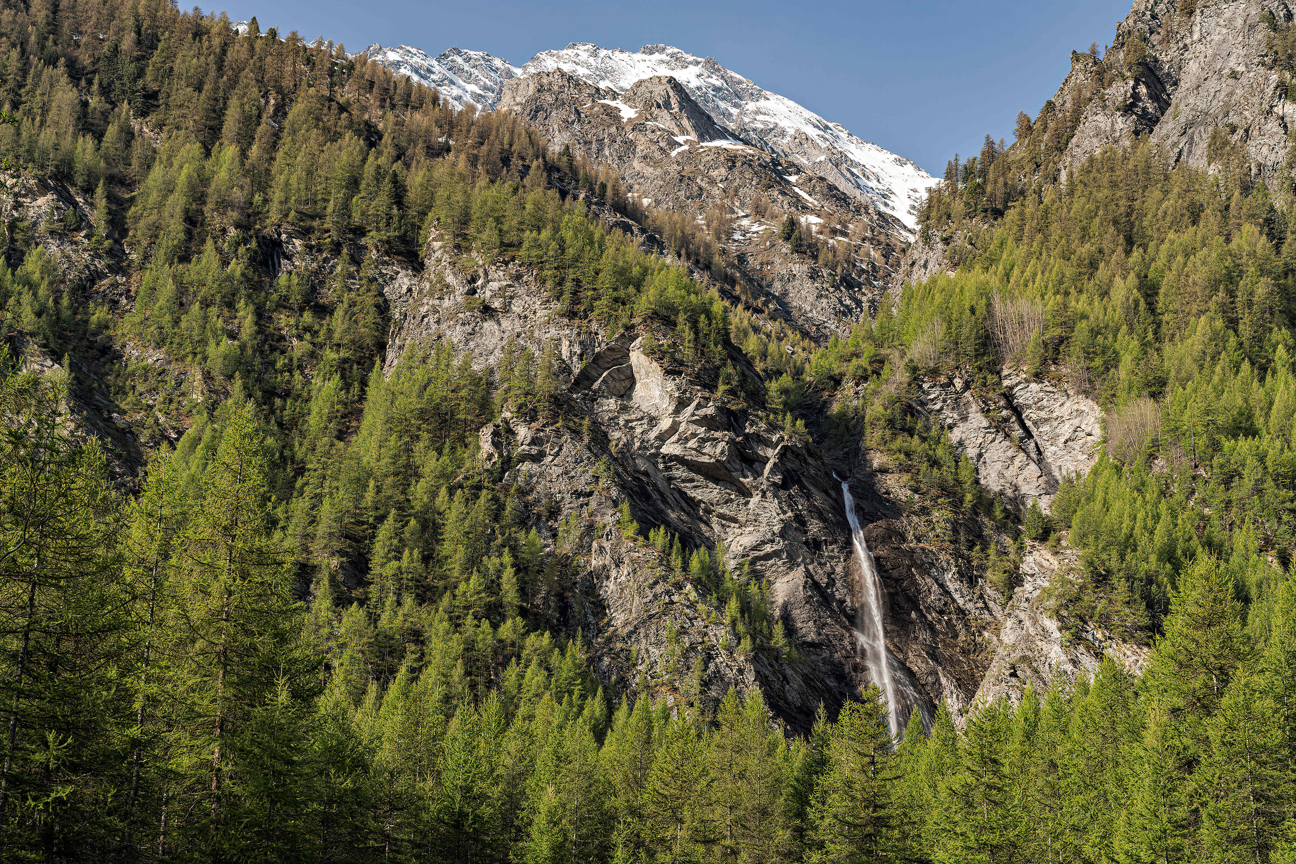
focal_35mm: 62
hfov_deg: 32.4
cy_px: 432
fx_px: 2232
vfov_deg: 21.9
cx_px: 648
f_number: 8
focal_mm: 62
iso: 100
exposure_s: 1/160
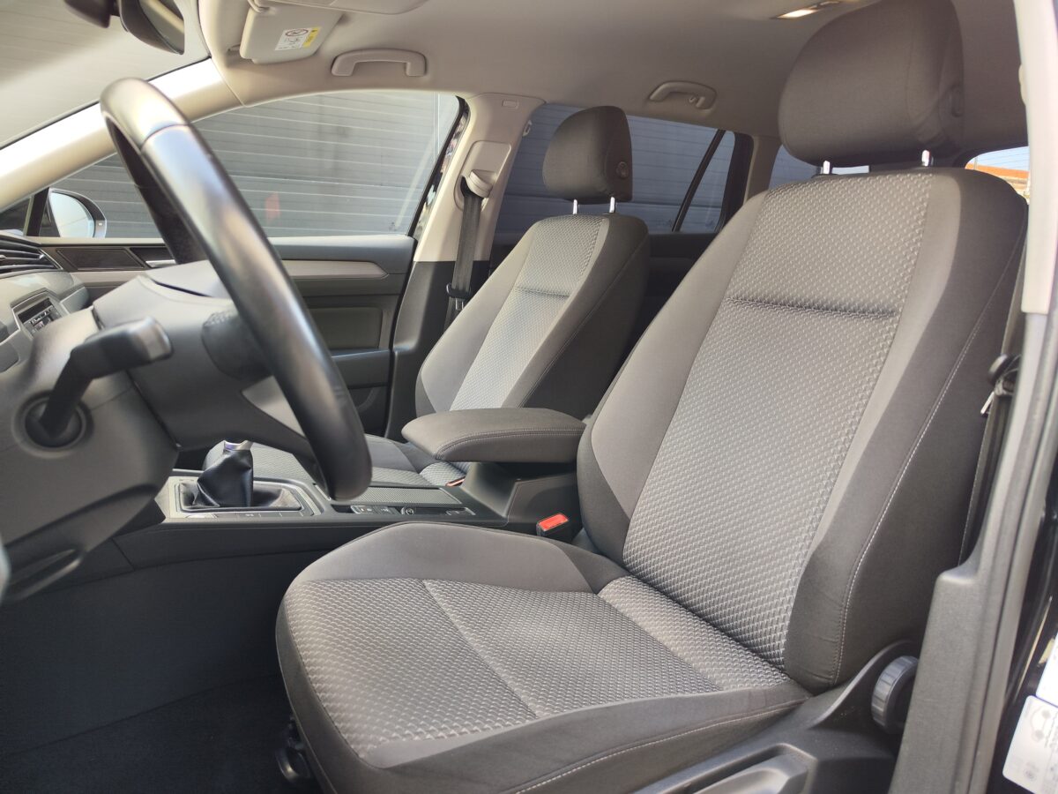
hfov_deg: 73.9
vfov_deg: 58.9
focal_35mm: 23
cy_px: 397
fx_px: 703
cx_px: 529
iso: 442
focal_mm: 7.01
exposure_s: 1/72.3
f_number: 1.69
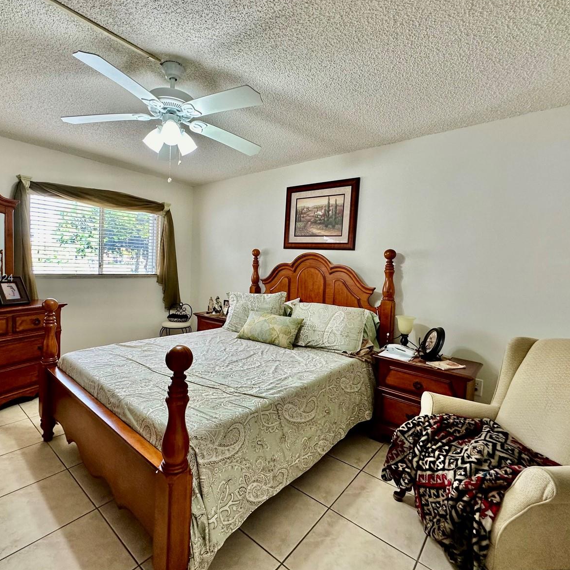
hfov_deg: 83.6
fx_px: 317
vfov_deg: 84.0
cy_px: 279
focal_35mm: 17
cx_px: 249
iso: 160
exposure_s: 1/120
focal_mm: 2.22
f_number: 2.2
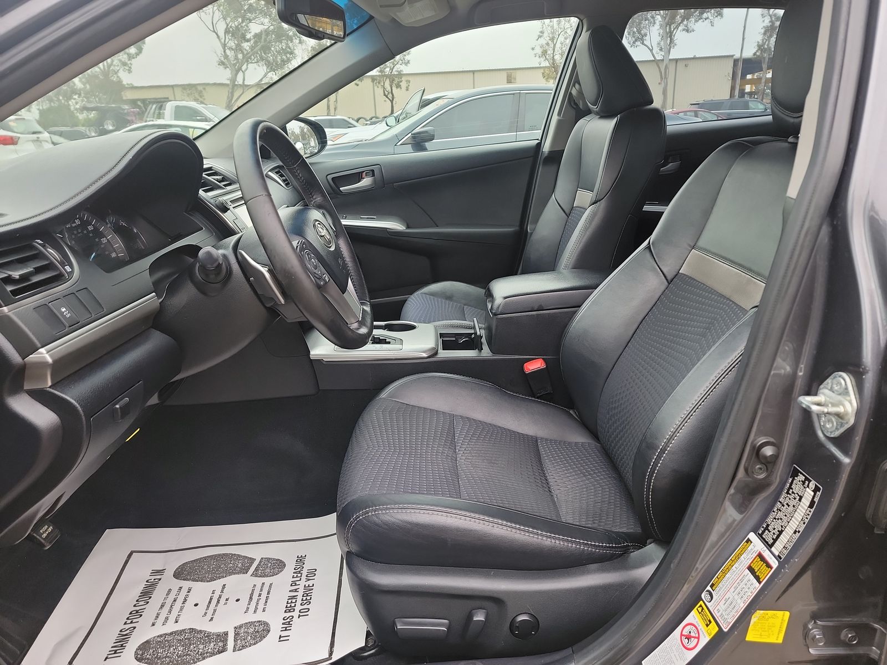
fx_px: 615
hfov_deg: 71.6
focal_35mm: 24
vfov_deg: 56.8
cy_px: 332
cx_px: 444
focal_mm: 6.7
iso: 60
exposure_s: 1/59
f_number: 1.8
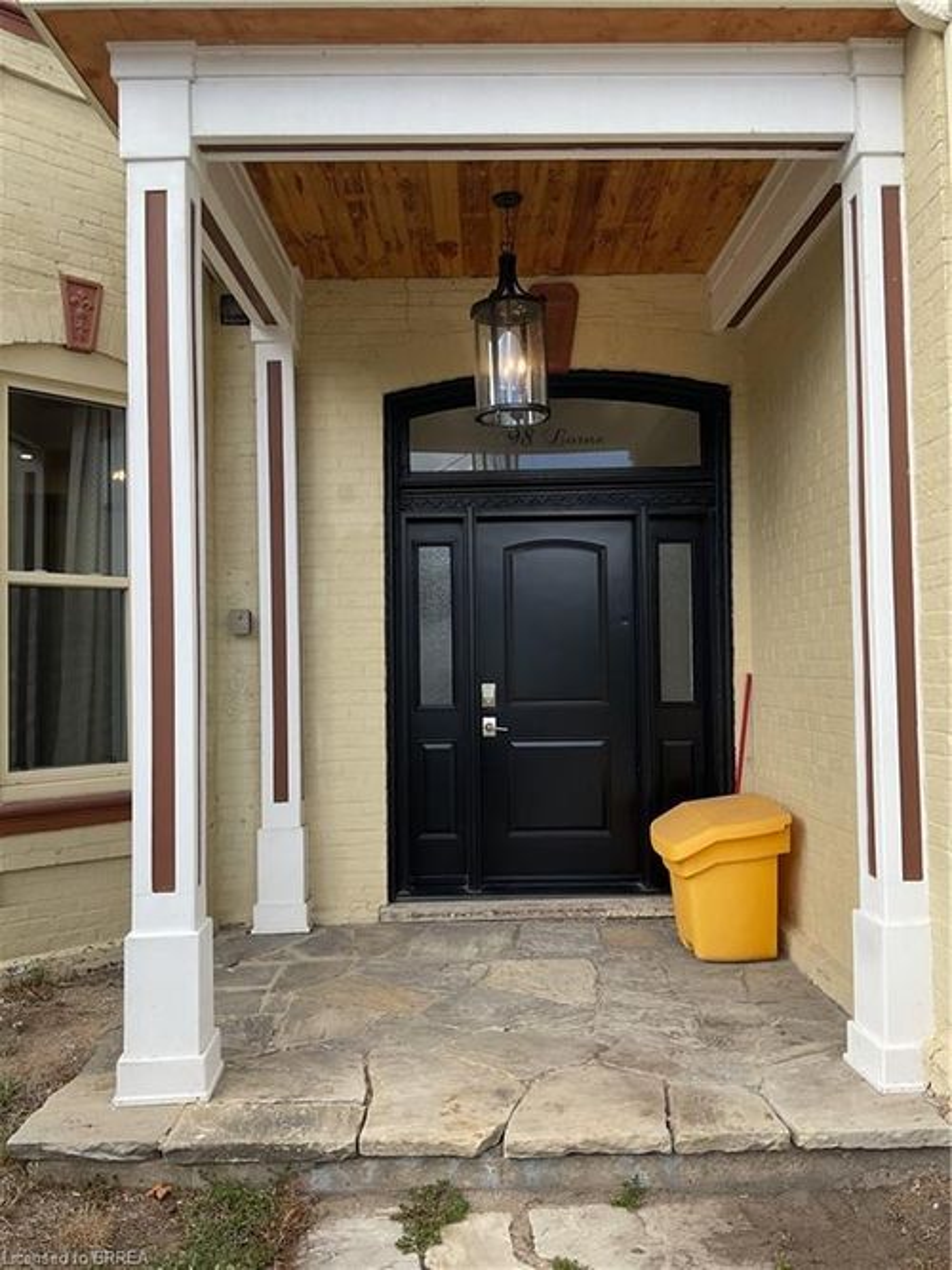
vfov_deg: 61.7
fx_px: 1064
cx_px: 476
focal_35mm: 29
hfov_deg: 48.2
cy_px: 635
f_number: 1.8
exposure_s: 1/478
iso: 16
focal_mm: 3
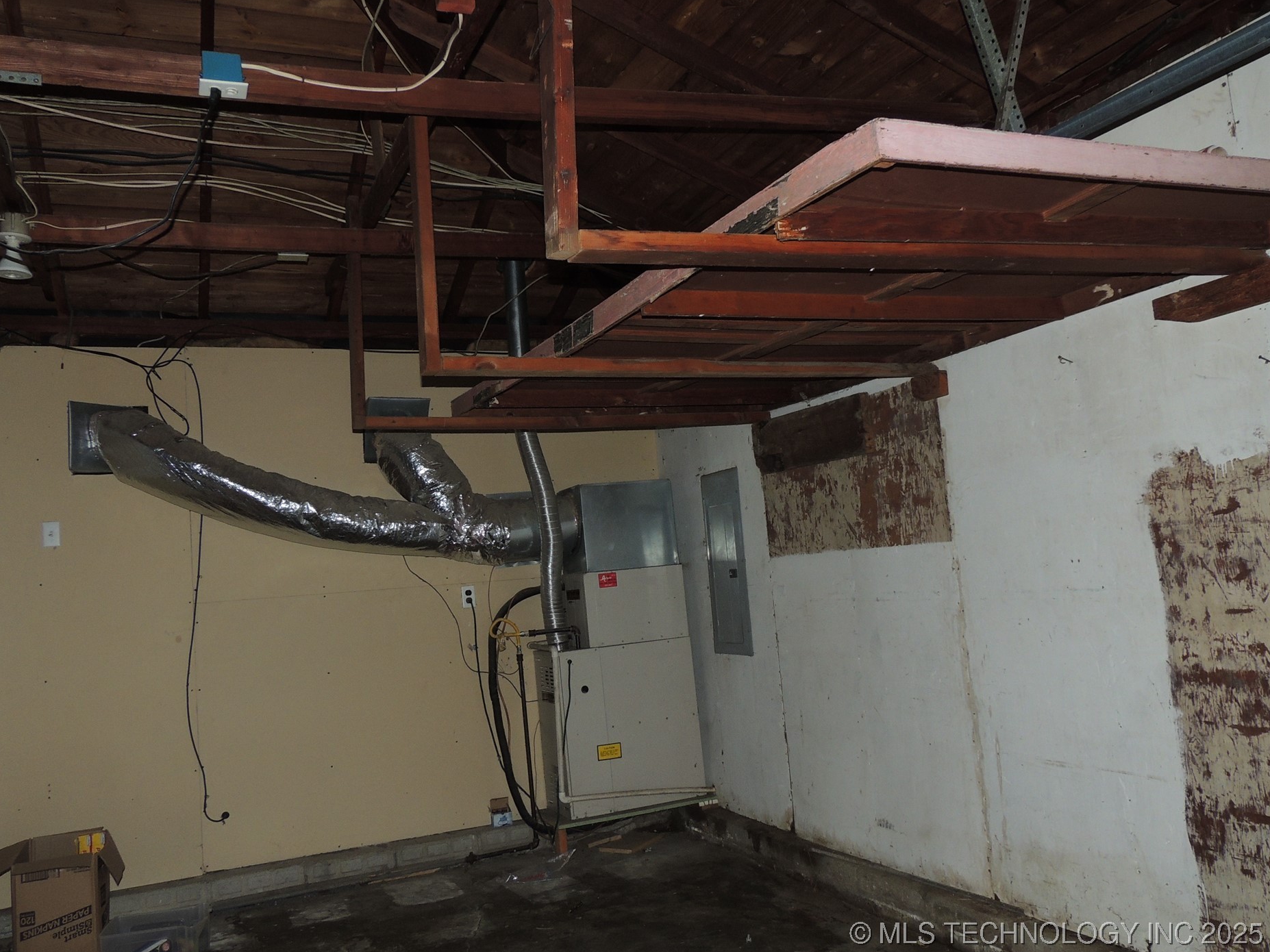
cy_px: 469
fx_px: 1064
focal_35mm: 29
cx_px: 613
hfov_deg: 61.7
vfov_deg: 48.2
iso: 200
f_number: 3.1
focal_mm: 4.9
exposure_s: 1/30
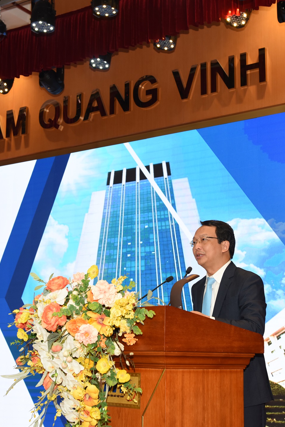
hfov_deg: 22.3
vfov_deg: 32.9
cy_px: 216
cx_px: 139
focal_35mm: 61
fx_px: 724
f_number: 4.5
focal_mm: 40
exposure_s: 1/160
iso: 800
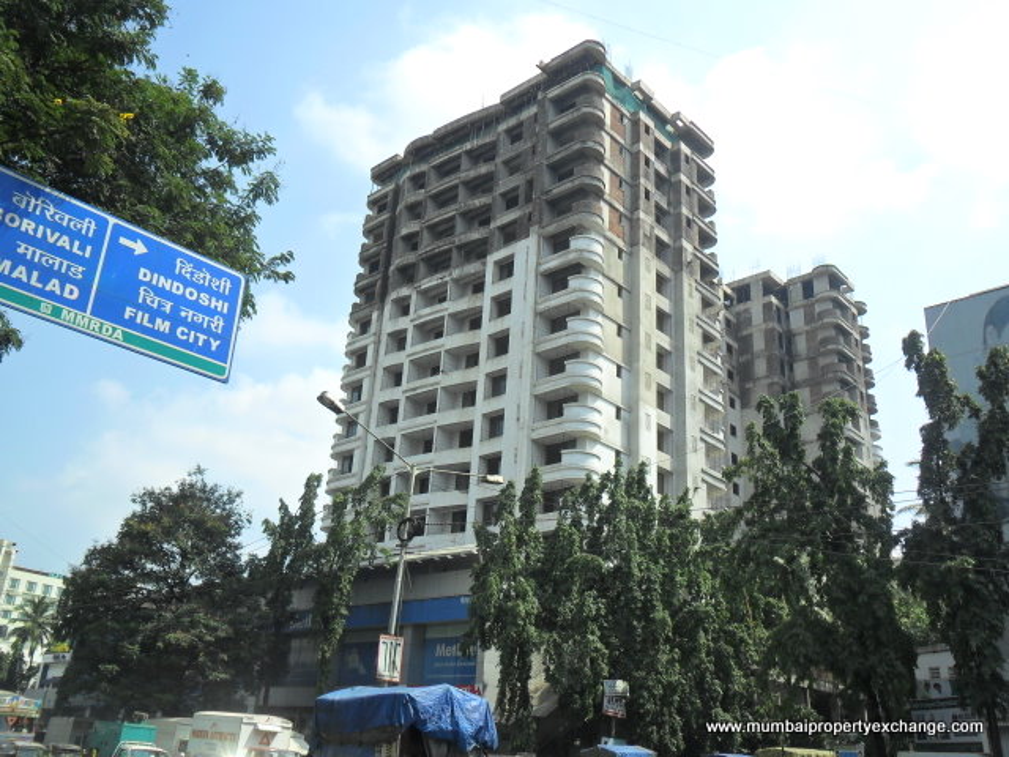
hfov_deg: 56.8
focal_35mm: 32
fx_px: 933
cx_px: 504
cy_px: 378
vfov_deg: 44.2
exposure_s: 1/1000
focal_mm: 5.7
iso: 100
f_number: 3.7
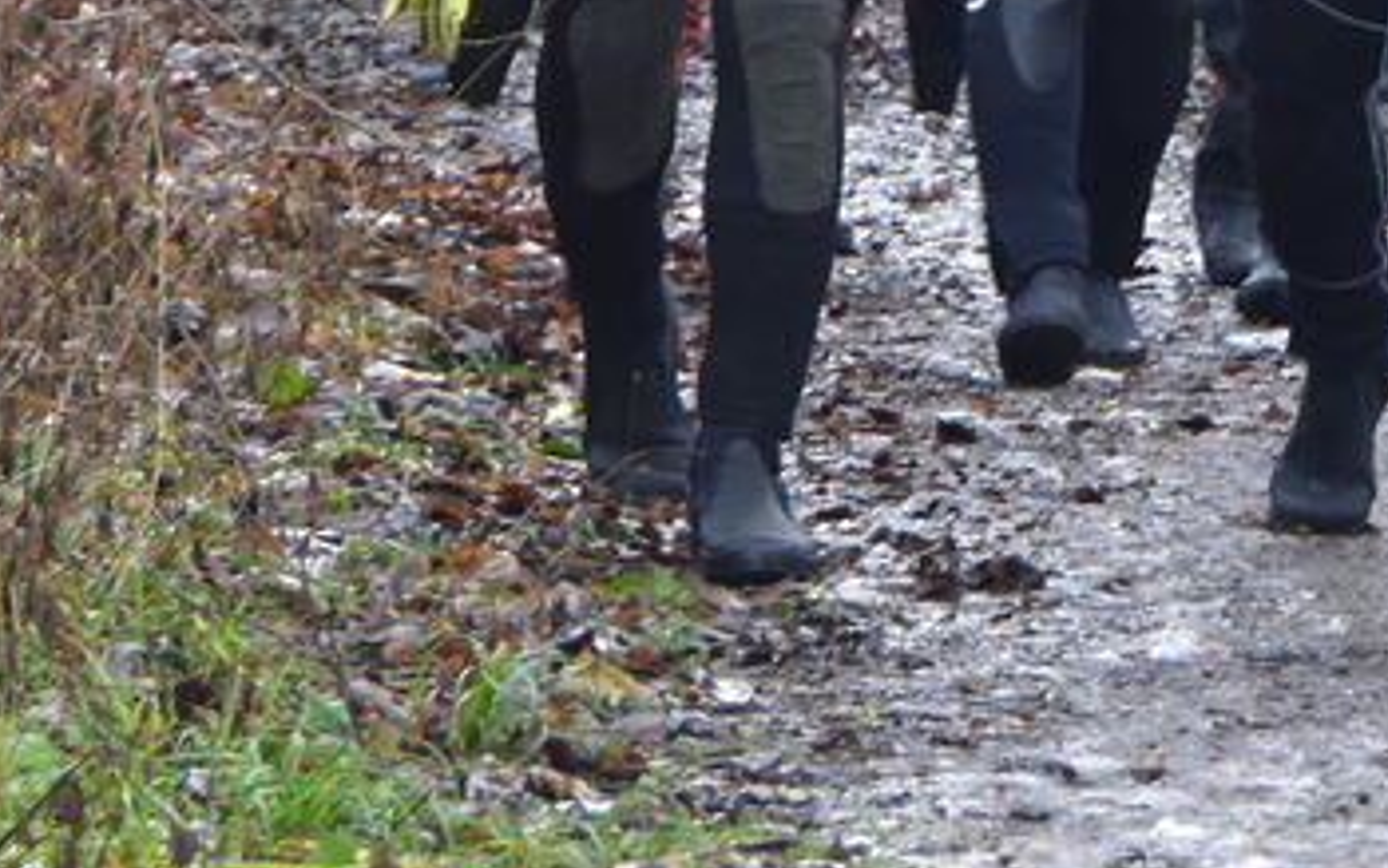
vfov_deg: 3.1
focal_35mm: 419
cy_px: -650
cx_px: 1194
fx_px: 15855
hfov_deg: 5.0
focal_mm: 80
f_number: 5
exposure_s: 1/100
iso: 400
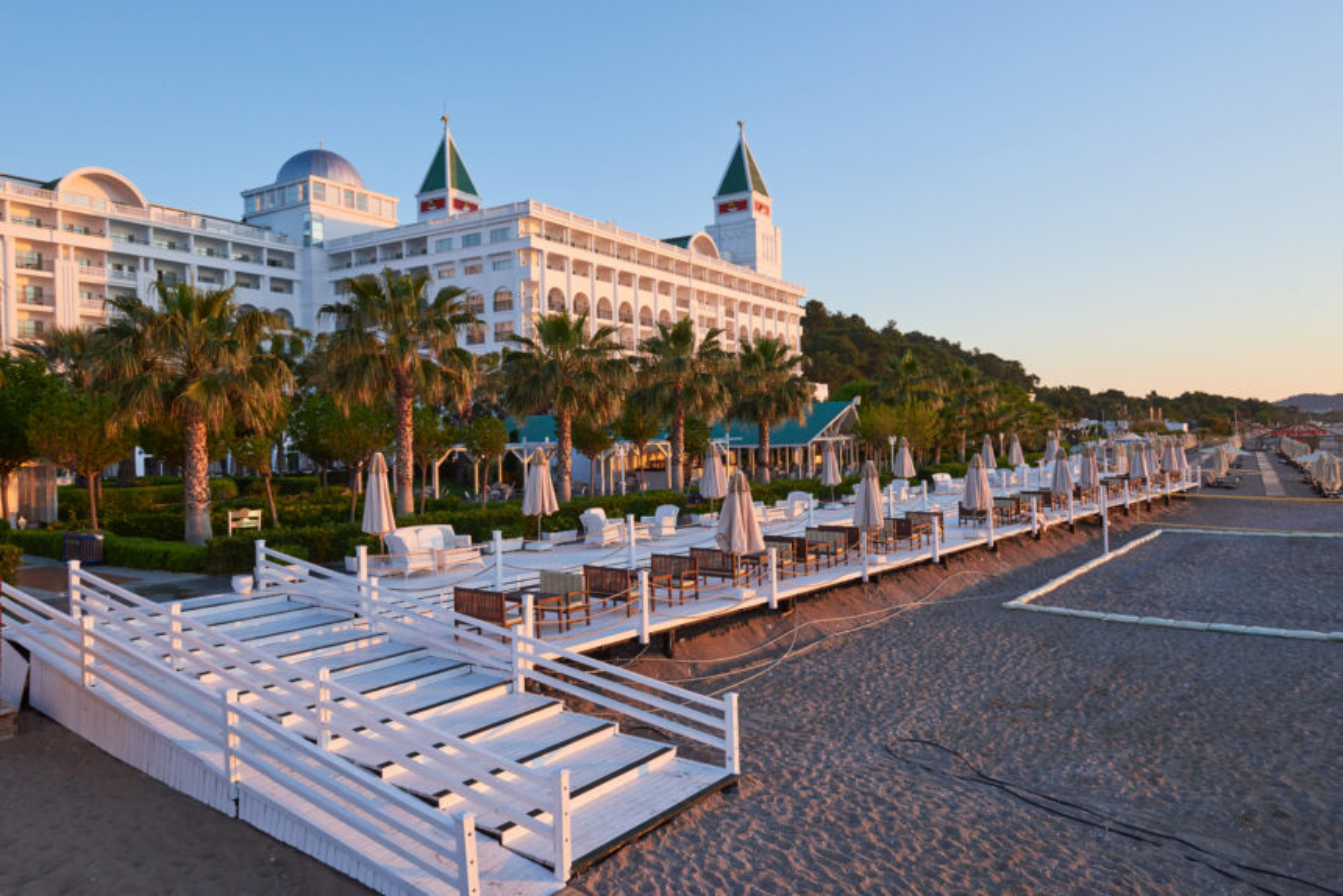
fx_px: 896
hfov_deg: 73.7
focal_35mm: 24
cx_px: 672
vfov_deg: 53.2
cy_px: 448
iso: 320
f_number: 8
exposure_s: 1/250
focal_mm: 24
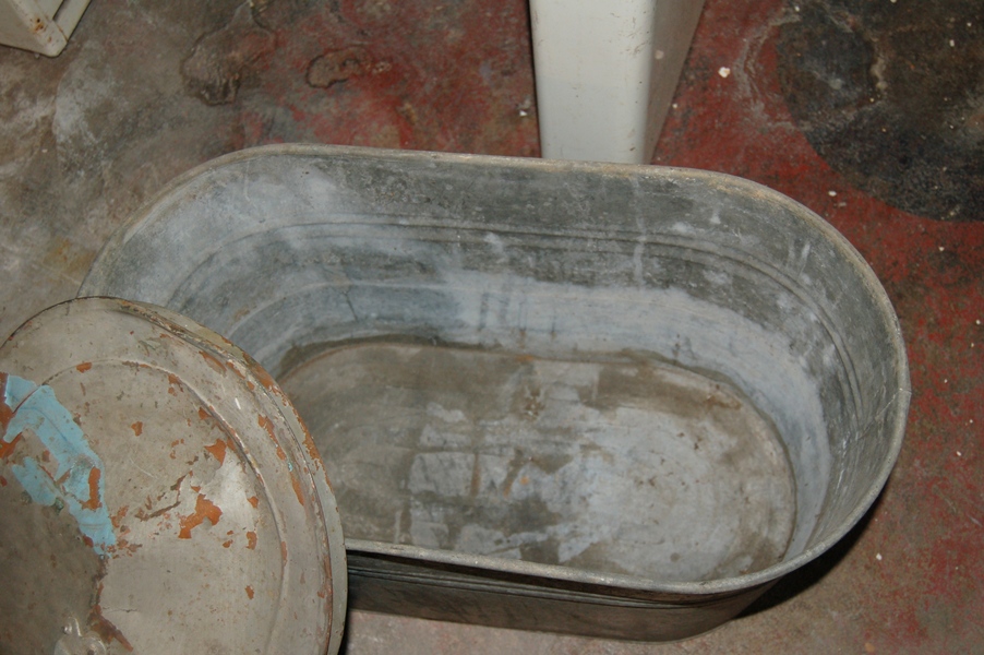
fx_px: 1147
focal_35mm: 42
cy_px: 328
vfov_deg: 31.8
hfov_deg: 46.4
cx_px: 492
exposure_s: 1/60
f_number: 4.2
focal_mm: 28
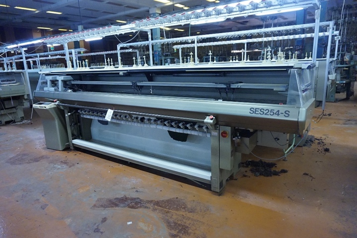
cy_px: 119
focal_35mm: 24
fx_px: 238
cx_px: 178
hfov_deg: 73.7
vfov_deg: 53.1
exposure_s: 1/160
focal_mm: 16
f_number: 3.5
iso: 3200
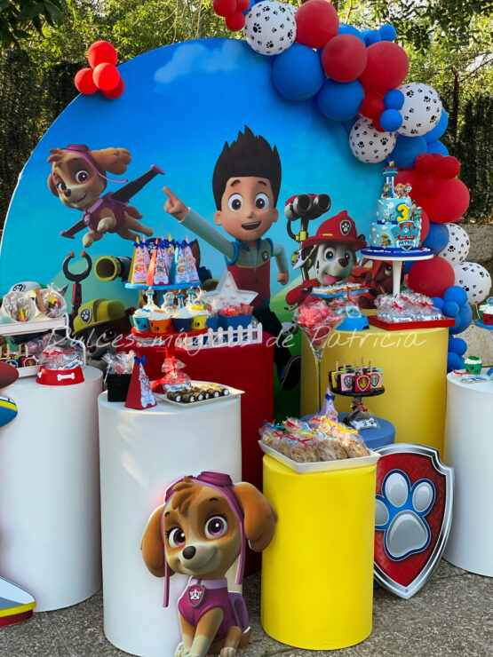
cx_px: 246
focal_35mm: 52
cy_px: 328
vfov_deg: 36.8
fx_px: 987
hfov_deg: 28.0
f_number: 2
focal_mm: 6
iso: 25
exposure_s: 1/122
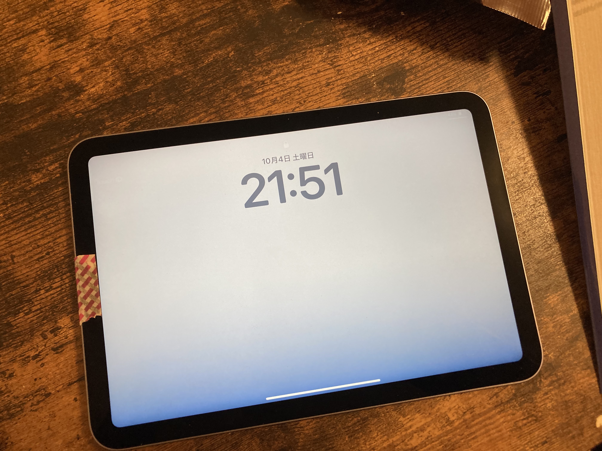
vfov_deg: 49.7
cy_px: 226
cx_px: 301
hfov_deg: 63.4
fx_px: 487
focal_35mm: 28
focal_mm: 3.99
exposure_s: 1/60
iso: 160
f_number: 1.8
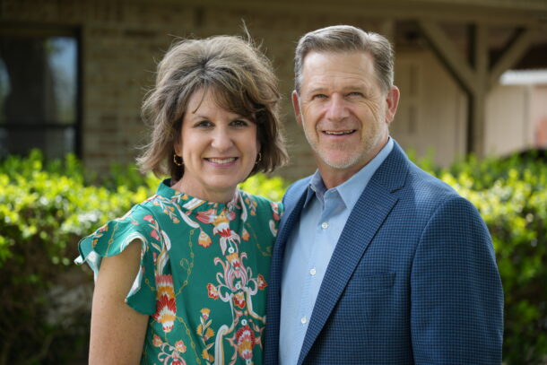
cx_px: 274
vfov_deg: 19.5
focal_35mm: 70
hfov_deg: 28.8
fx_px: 1064
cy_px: 182
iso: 100
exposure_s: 1/320
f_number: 2.8
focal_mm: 70
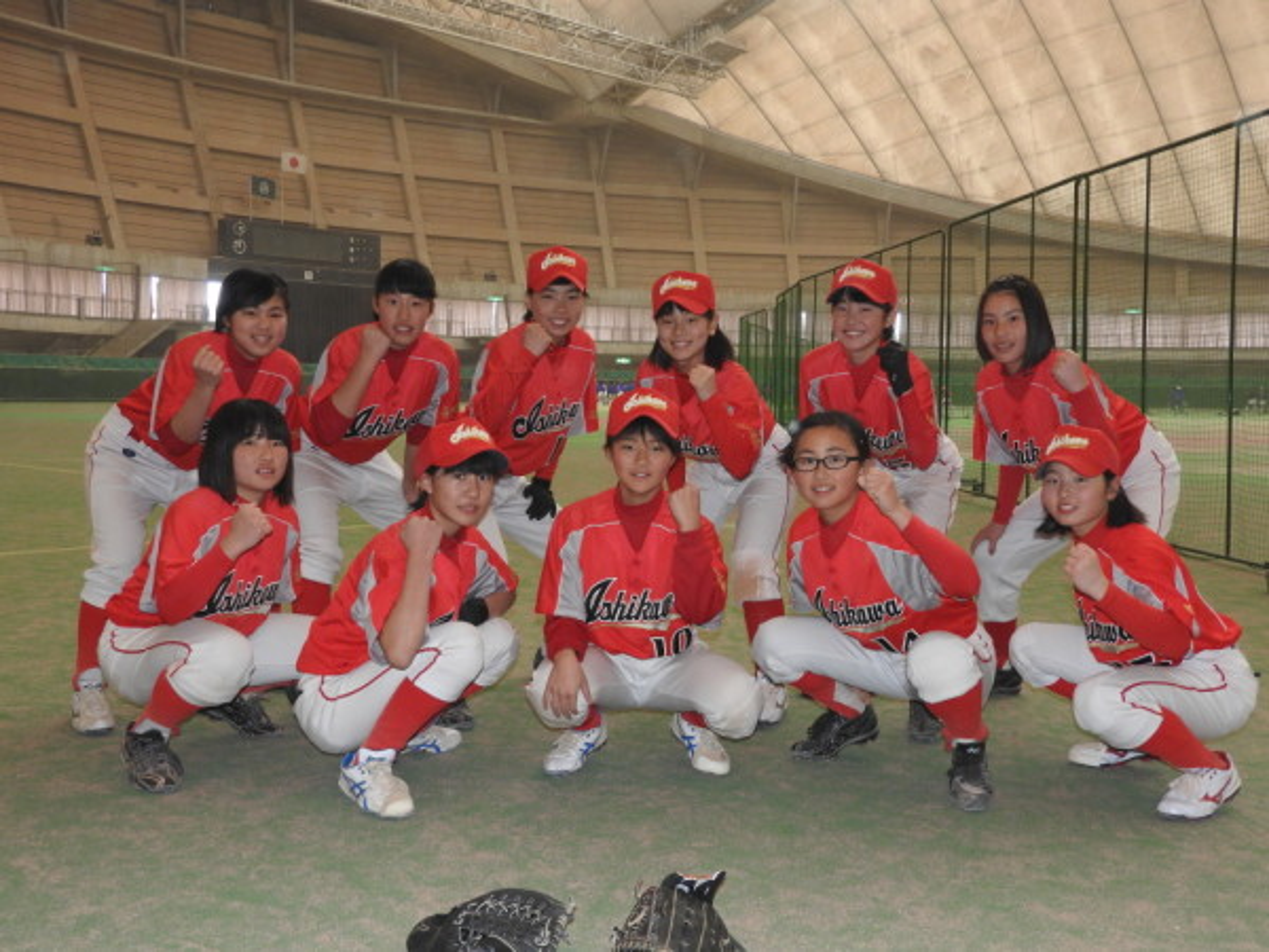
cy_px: 476
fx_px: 1283
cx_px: 634
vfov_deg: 40.7
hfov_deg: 52.6
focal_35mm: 35
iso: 200
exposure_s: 1/30
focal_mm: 6.3
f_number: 3.8
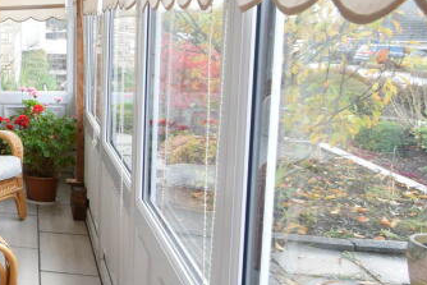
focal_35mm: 46
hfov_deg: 31.6
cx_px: -142
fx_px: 546
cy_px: 82
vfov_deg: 29.0
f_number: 5
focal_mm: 10
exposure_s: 1/100
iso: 800
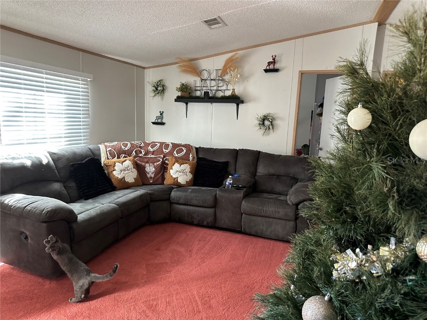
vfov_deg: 56.8
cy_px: 160
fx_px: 296
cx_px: 214
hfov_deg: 71.6
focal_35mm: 24
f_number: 1.78
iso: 500
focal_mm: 6.86
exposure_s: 1/60
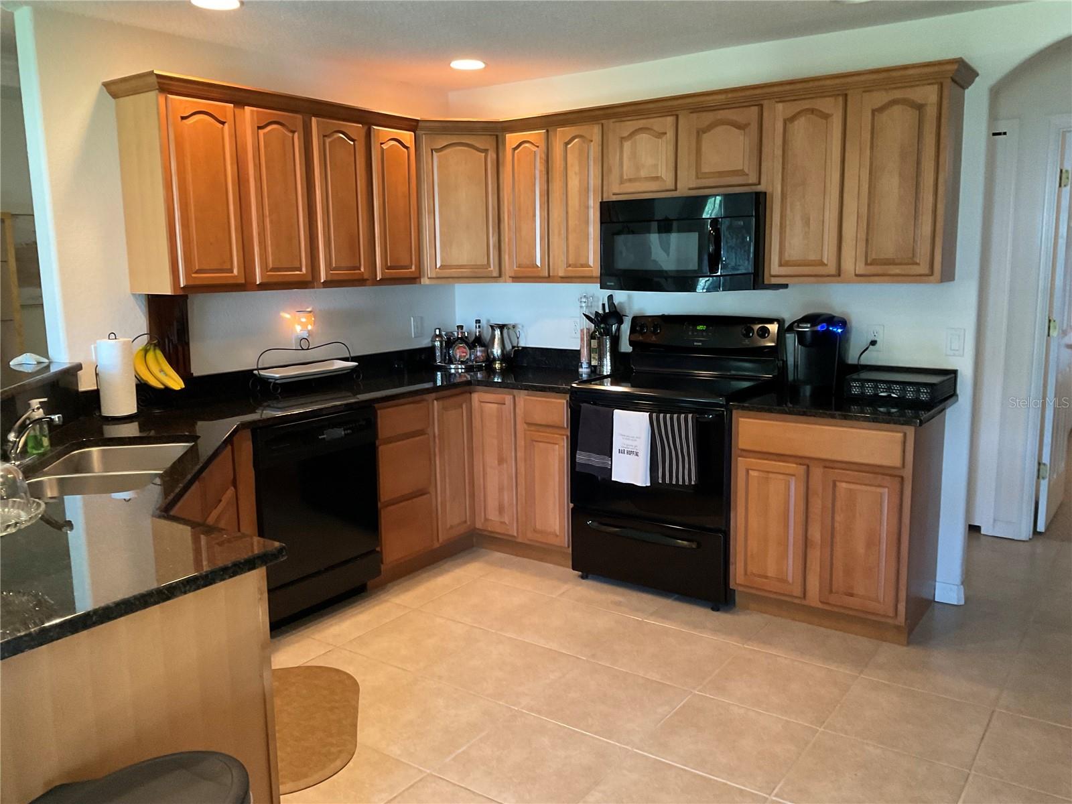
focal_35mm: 29
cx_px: 536
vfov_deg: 48.2
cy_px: 402
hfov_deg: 61.7
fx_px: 898
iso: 250
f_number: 1.8
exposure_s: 1/40
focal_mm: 3
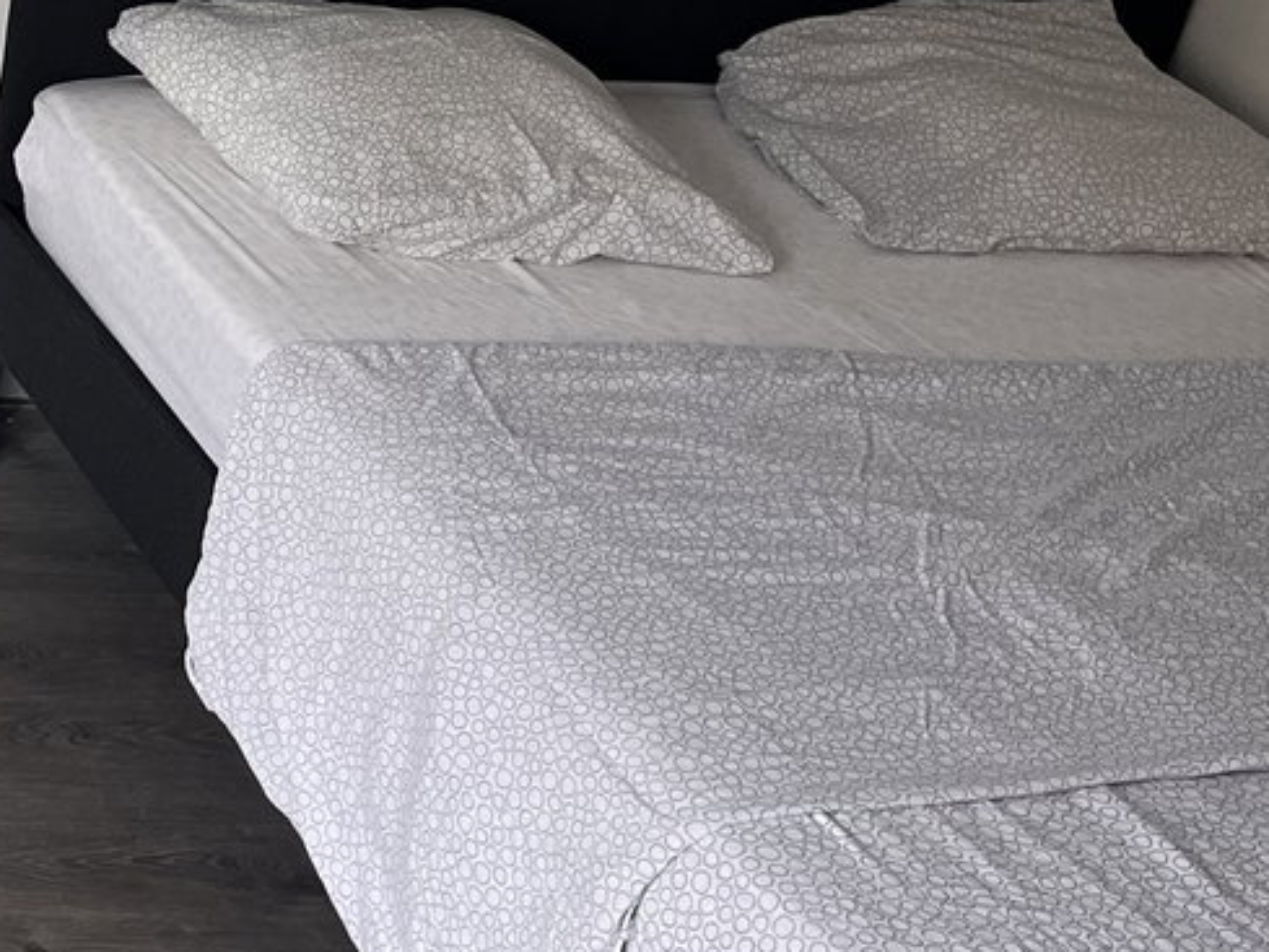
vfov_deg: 16.5
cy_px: -275
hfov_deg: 19.8
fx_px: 3117
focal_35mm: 85
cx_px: -657
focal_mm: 5.1
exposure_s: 1/121
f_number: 1.6
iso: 100
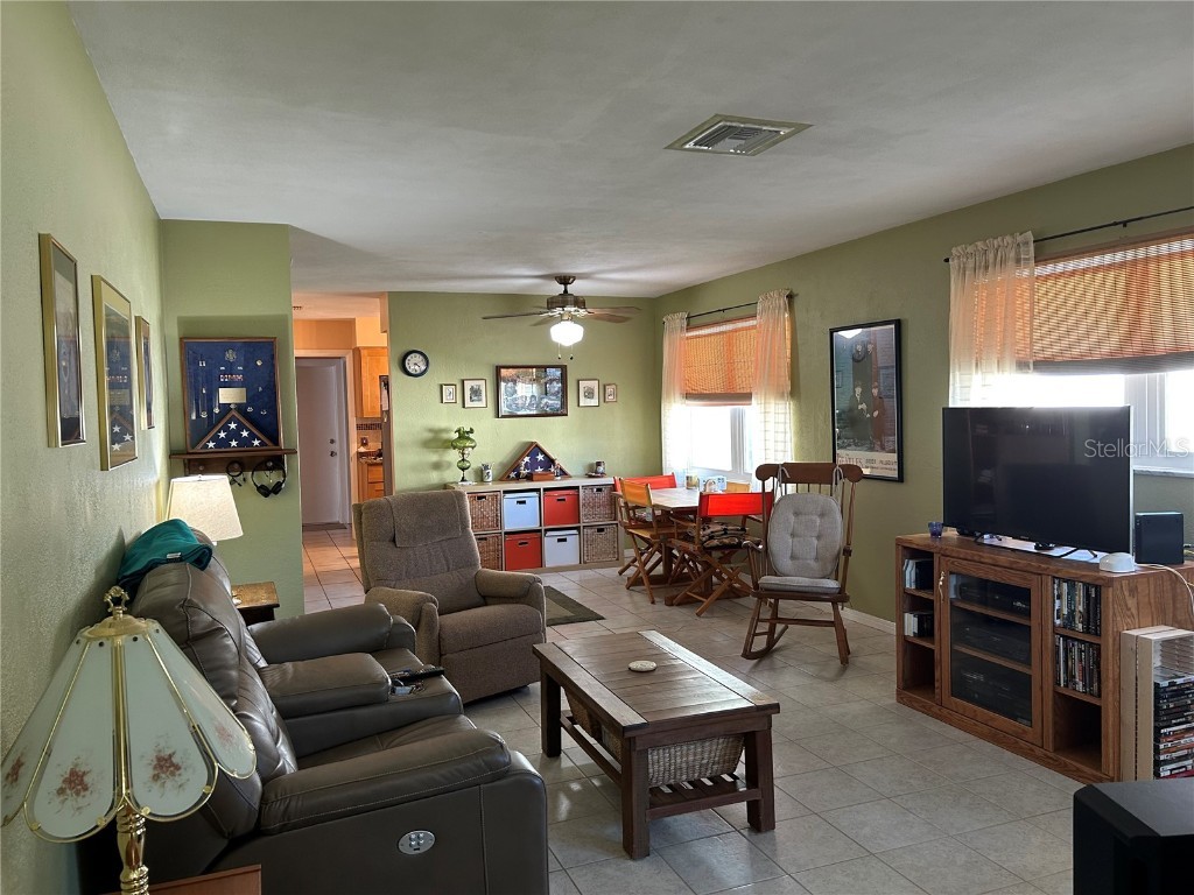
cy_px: 448
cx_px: 597
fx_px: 897
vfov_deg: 53.1
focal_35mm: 26
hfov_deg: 67.3
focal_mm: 5.7
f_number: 1.5
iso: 160
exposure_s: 1/60
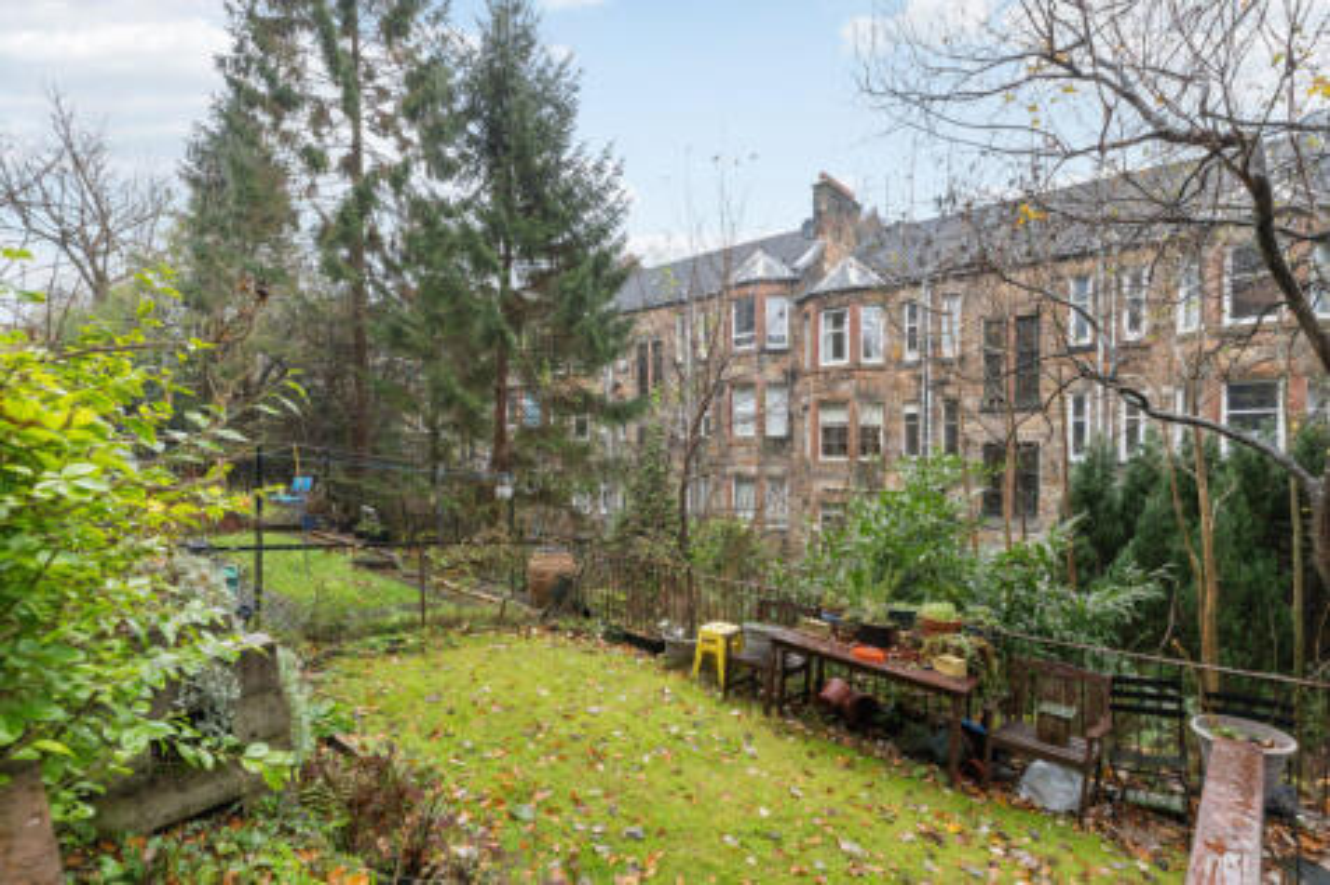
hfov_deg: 95.0
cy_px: 442
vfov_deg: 72.0
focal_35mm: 16
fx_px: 609
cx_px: 665
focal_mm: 11
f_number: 8
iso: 800
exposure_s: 1/80
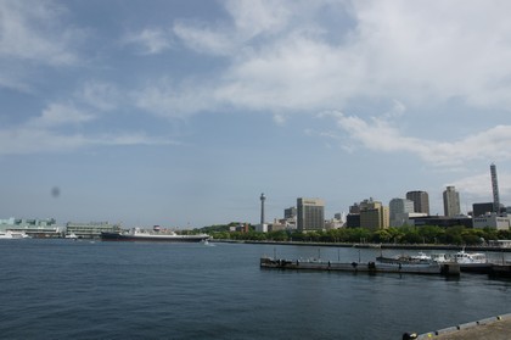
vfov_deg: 53.0
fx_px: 340
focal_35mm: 24
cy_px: 170
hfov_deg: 73.8
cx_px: 256
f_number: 9
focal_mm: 16
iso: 200
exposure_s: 1/640
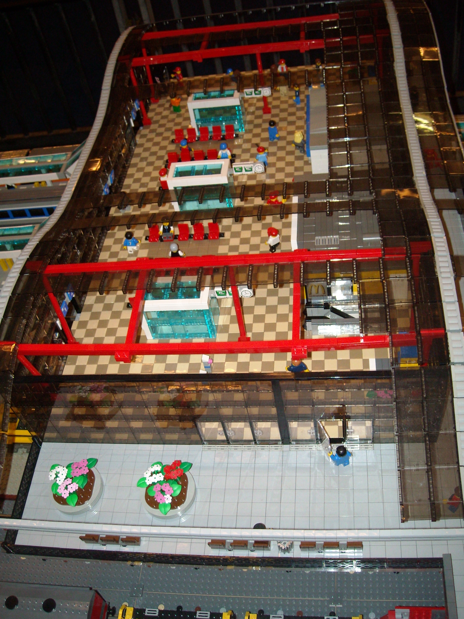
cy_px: 310
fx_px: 643
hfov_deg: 39.7
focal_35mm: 36
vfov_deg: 51.4
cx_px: 234
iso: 200
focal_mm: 5.7
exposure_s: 1/60
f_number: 2.8
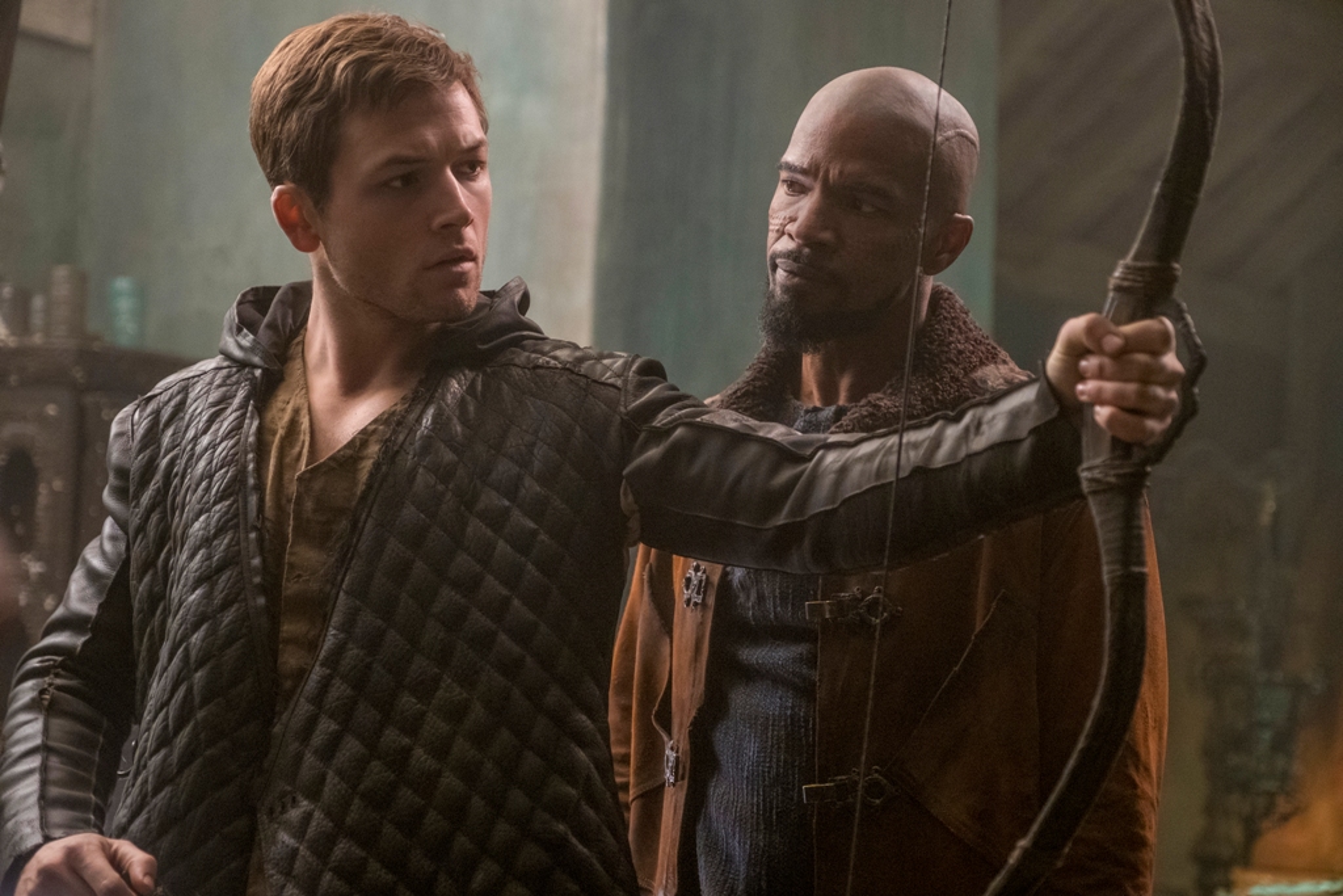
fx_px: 2724
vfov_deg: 18.7
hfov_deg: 27.7
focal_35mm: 73
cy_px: 448
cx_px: 672
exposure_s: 1/125
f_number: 2.8
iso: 3200
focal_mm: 48.5
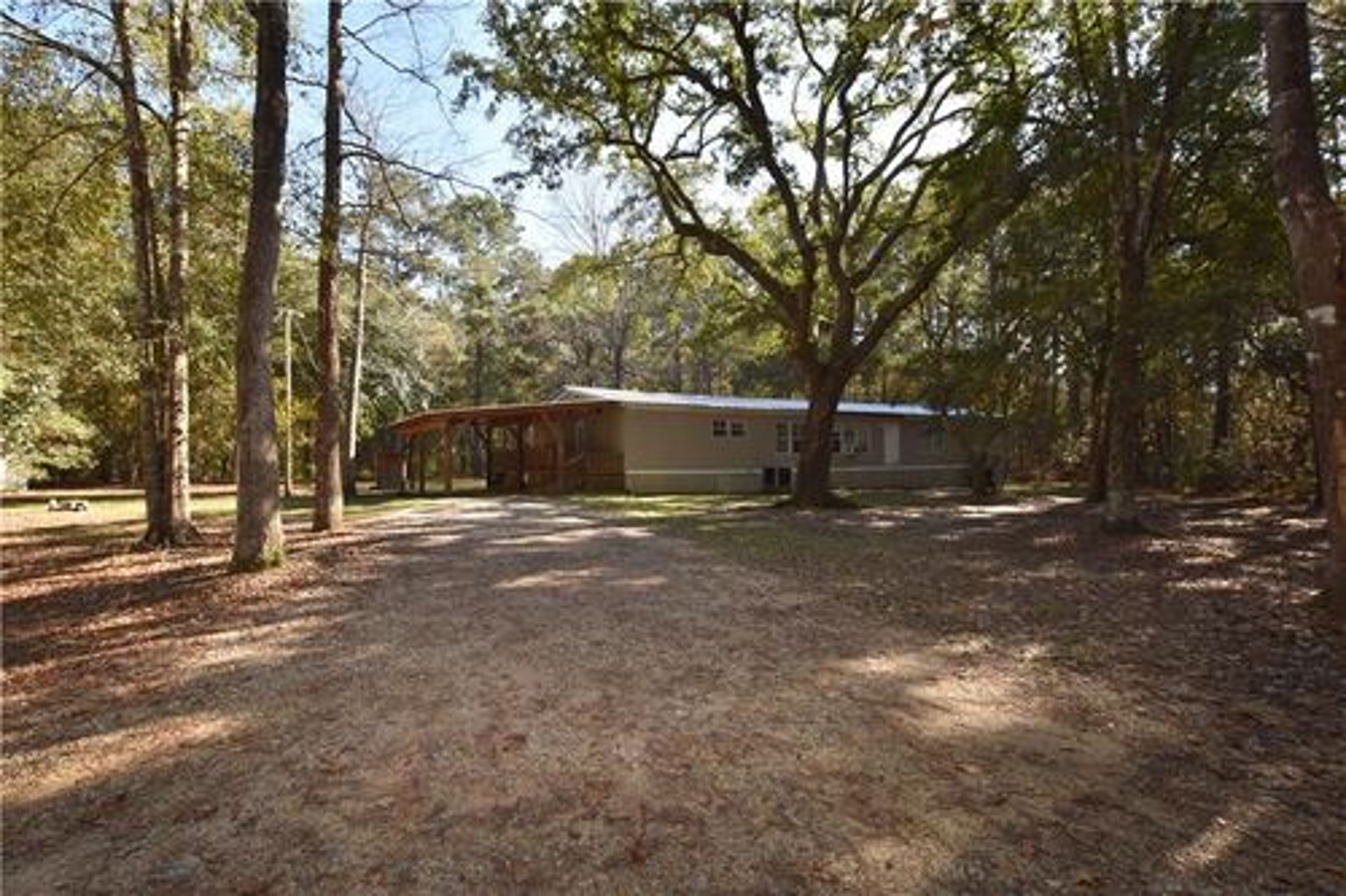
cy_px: 448
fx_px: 561
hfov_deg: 100.4
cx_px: 673
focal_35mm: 15
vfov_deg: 77.3
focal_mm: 10
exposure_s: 1/200
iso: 180
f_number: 5
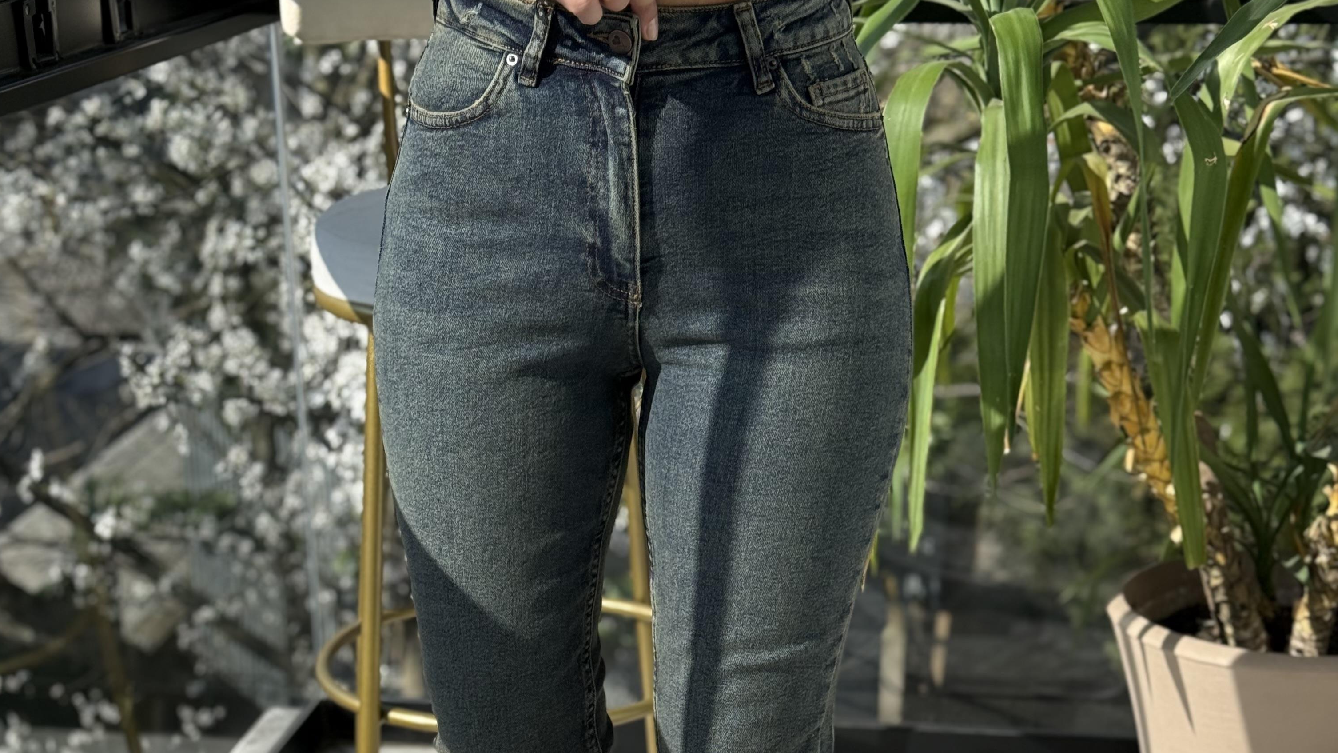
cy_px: 800
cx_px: 667
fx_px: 2483
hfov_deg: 30.2
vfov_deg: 16.8
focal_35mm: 70
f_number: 1.78
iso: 80
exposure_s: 1/1795
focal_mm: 6.76
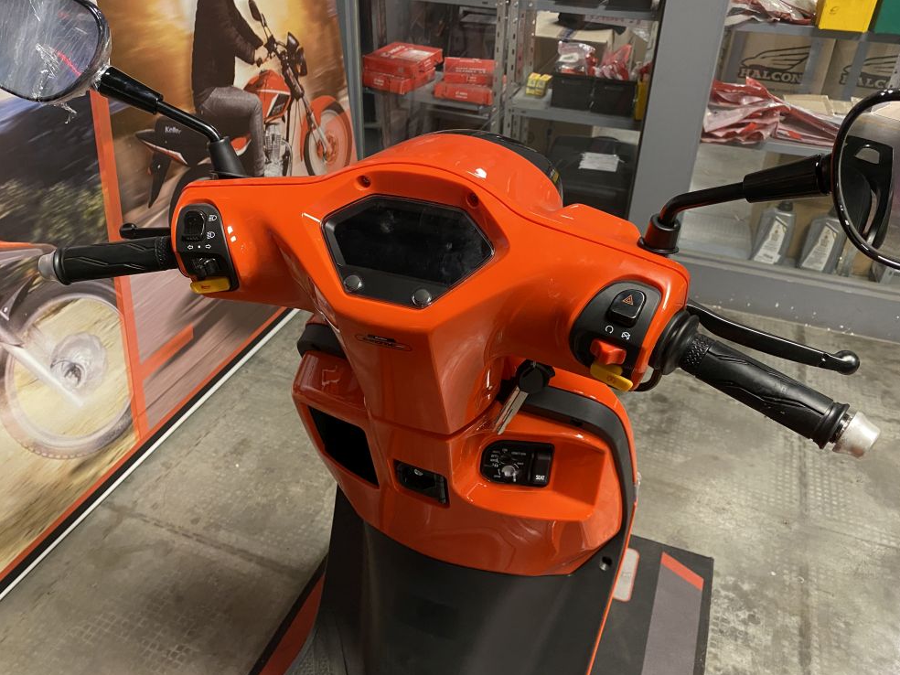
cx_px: 440
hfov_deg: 63.4
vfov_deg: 49.7
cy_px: 319
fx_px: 728
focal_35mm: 28
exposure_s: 1/50
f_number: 1.8
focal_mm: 4.25
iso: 400
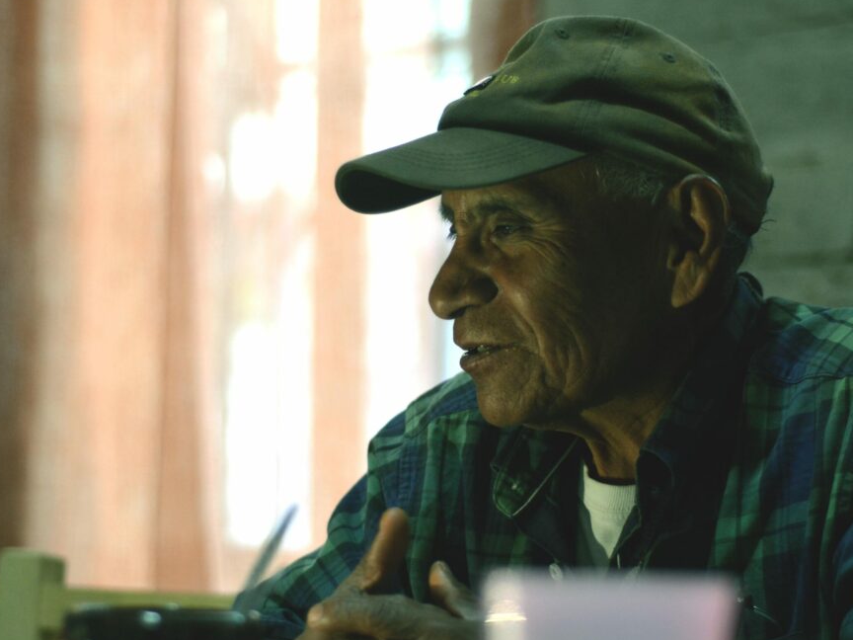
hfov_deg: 22.0
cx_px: 472
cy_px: 338
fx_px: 2193
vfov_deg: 16.6
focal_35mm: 89
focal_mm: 50
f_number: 2
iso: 640
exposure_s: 1/80
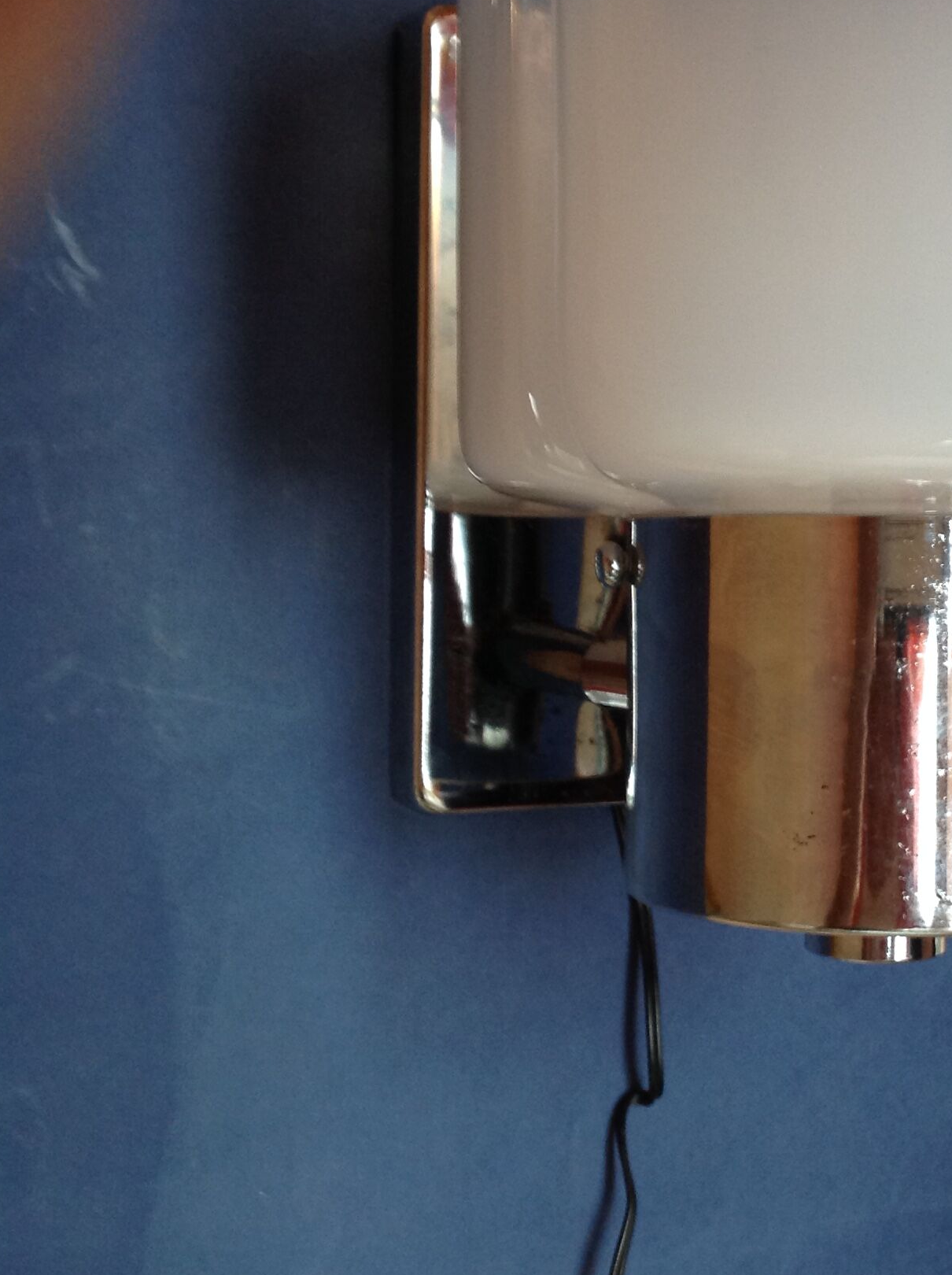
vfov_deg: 34.4
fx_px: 2059
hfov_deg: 25.6
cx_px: 752
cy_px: 643
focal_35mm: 56
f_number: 2.4
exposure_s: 1/15
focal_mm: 4.28
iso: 100
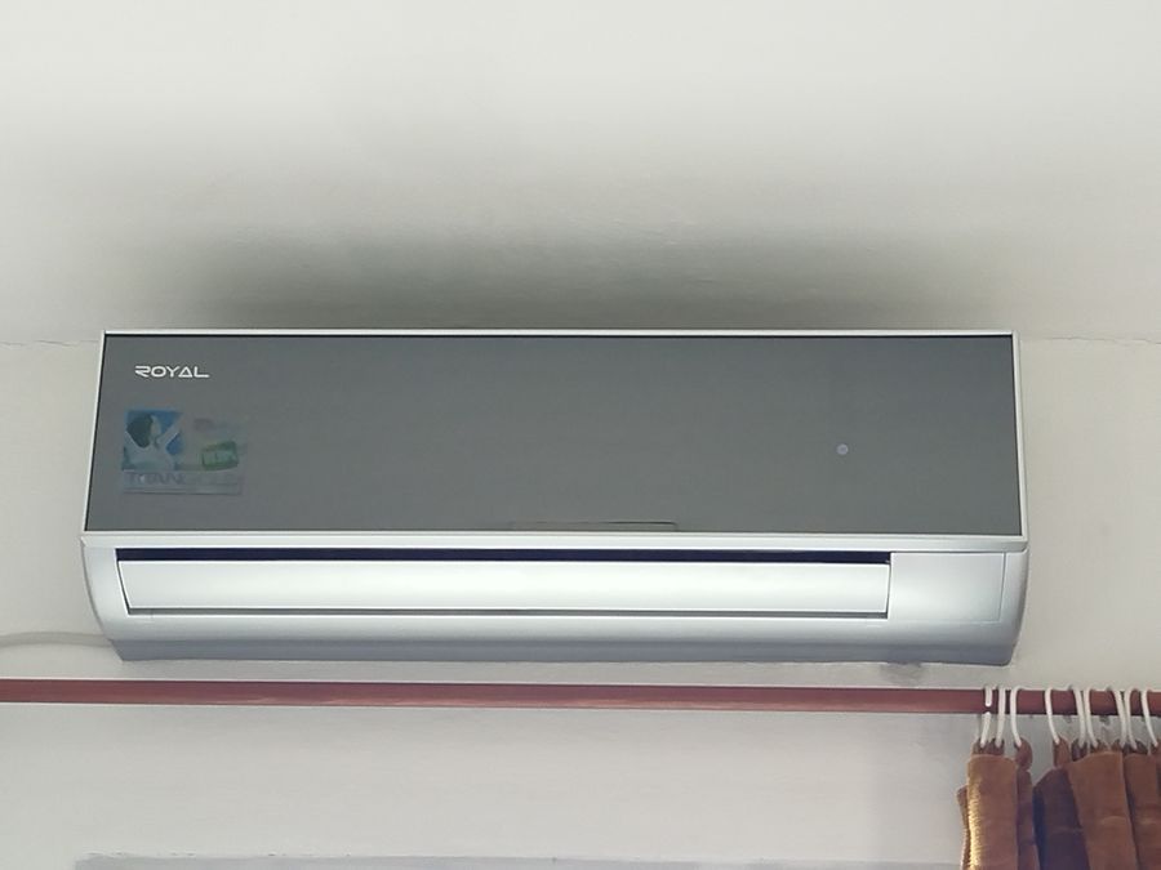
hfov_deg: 26.3
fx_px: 2482
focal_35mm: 74
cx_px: 580
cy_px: 435
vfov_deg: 19.9
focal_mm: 5.31
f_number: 1.7
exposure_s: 1/50
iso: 100
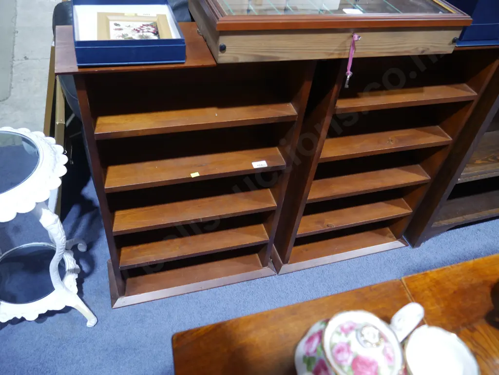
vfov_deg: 49.8
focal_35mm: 28
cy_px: 188
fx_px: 404
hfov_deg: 63.4
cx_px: 250
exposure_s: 1/60
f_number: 3.5
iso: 640
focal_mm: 14
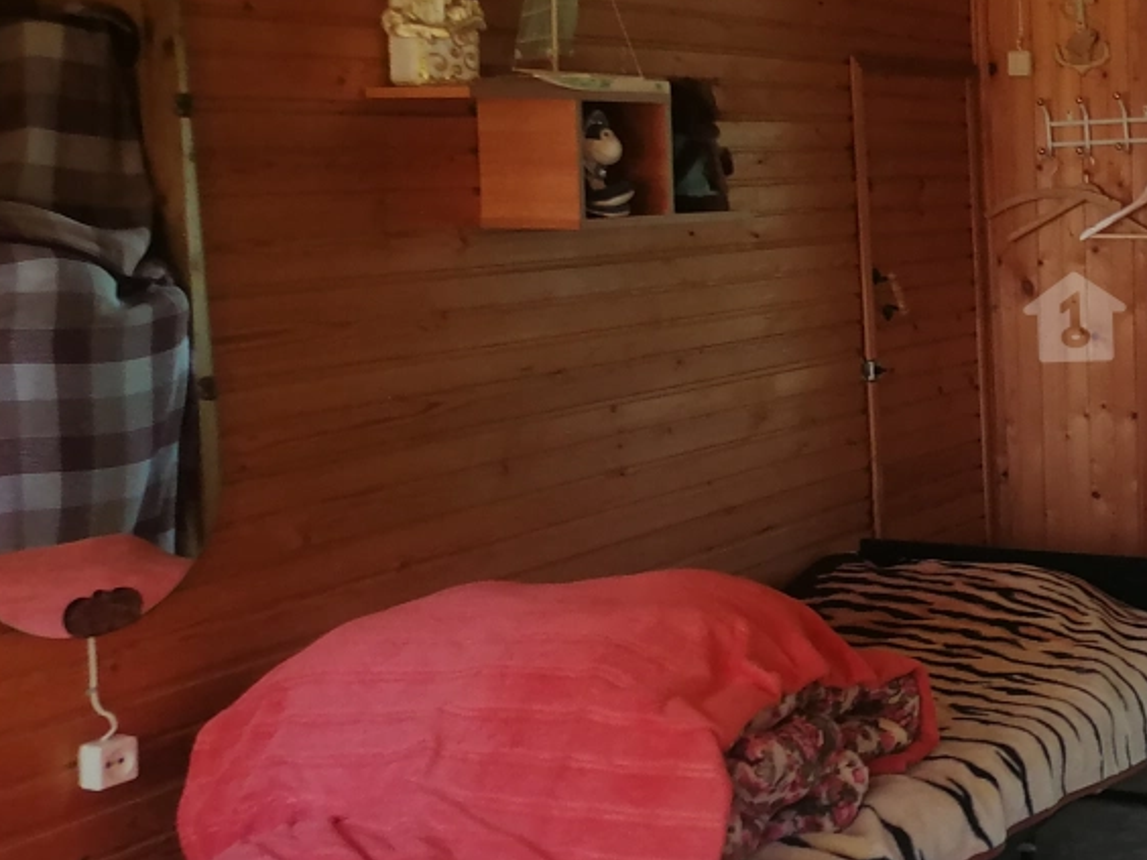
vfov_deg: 24.3
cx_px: 1261
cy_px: 308
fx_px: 1988
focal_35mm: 60
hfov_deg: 29.1
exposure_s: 1/33.3
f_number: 1.8
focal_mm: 5.3
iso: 125
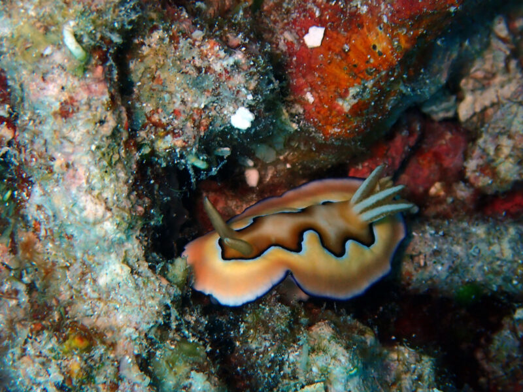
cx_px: 262
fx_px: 1511
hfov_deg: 19.6
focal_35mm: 100
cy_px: 196
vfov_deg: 14.8
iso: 200
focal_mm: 18
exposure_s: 1/200
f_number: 6.3
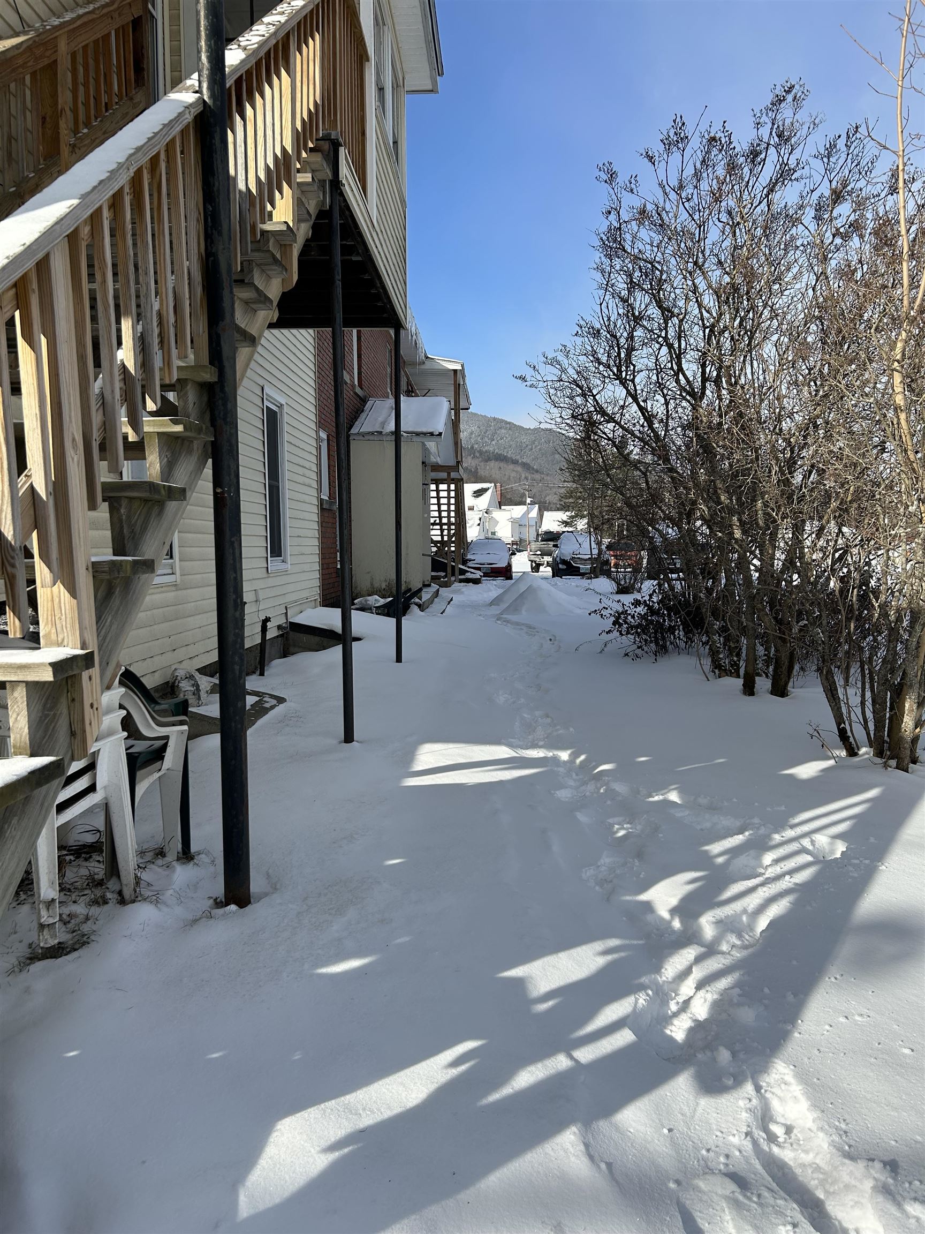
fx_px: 926
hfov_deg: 53.1
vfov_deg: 67.3
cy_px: 617
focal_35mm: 26
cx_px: 462
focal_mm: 5.7
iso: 50
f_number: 1.5
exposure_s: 1/4444
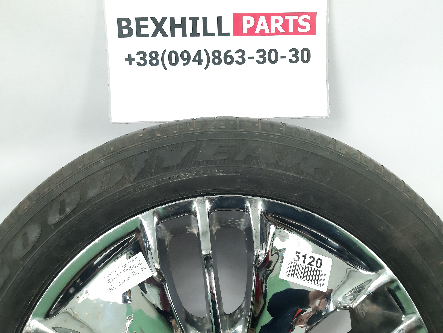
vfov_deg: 51.4
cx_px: 222
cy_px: 166
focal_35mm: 27
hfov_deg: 65.3
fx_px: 346
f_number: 1.7
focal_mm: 3.93
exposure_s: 1/50
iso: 250
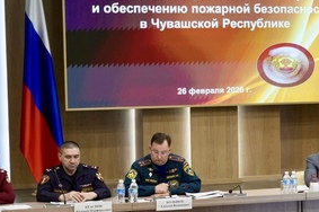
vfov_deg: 12.3
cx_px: 302
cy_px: 136
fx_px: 984
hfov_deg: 18.0
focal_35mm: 111
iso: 1600
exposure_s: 1/160
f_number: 3.5
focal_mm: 49.1
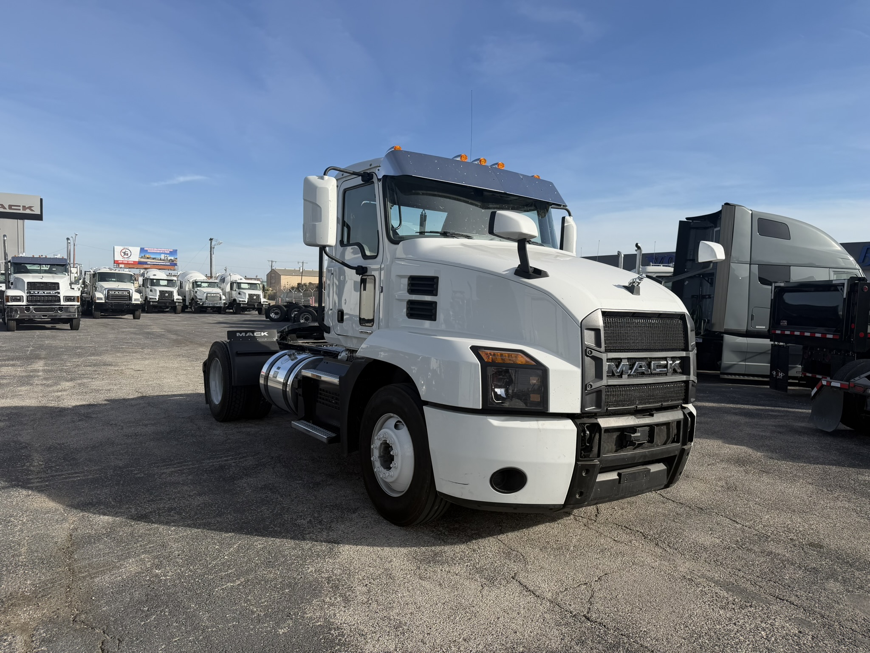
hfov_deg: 71.6
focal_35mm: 24
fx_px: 603
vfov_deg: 56.8
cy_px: 326
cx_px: 435
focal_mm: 6.76
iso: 80
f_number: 1.78
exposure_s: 1/5319
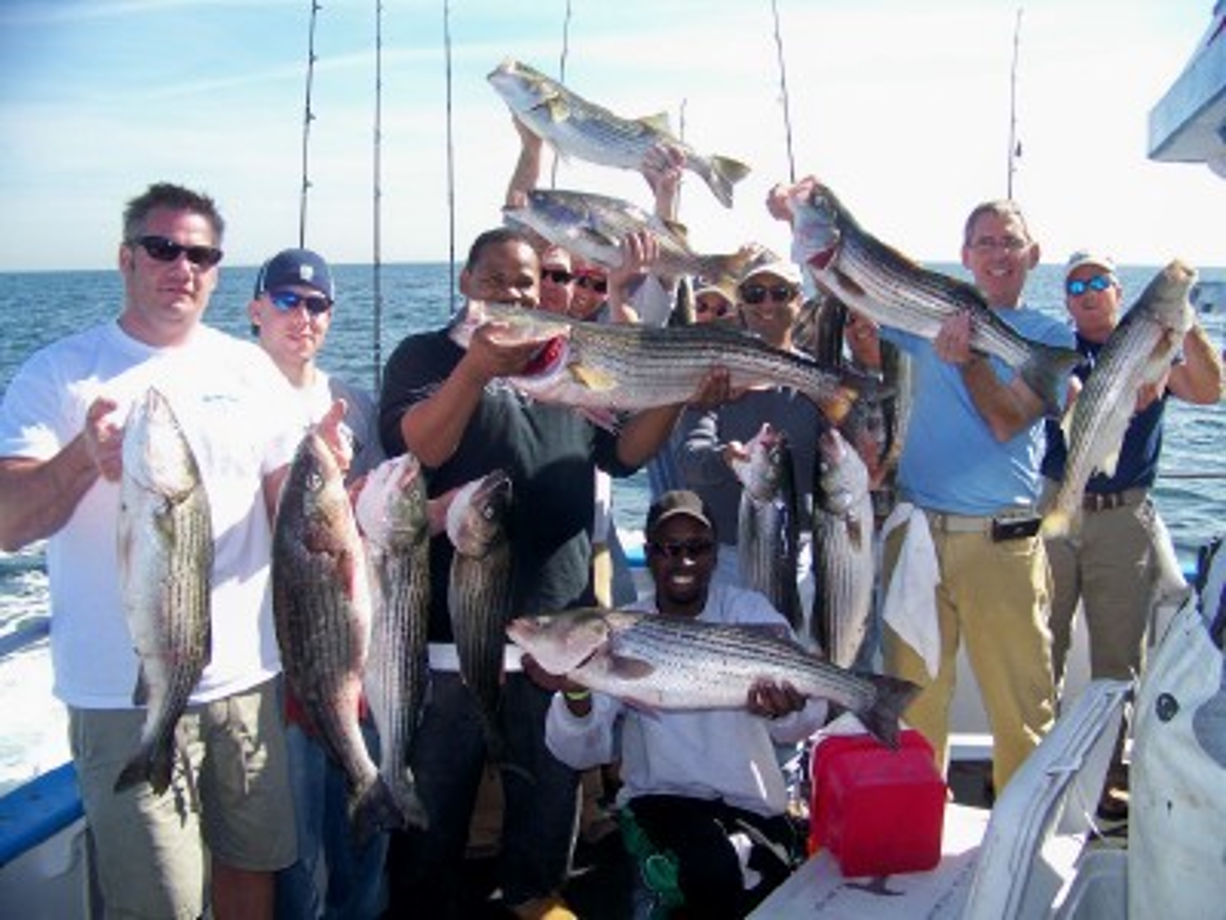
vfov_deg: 39.7
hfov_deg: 51.4
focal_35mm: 36
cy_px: 460
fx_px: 1275
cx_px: 613
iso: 64
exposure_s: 1/400
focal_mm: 5.85
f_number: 2.8
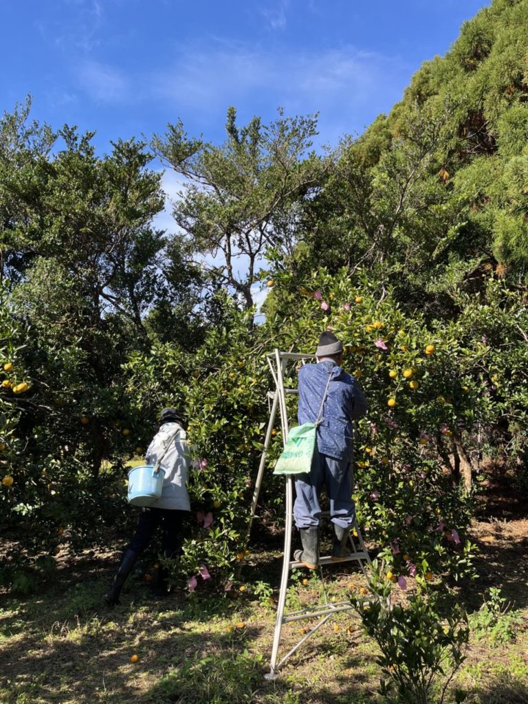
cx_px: 264
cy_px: 352
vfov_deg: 67.3
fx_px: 529
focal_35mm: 26
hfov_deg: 53.1
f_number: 1.6
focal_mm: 5.1
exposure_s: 1/1175
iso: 50
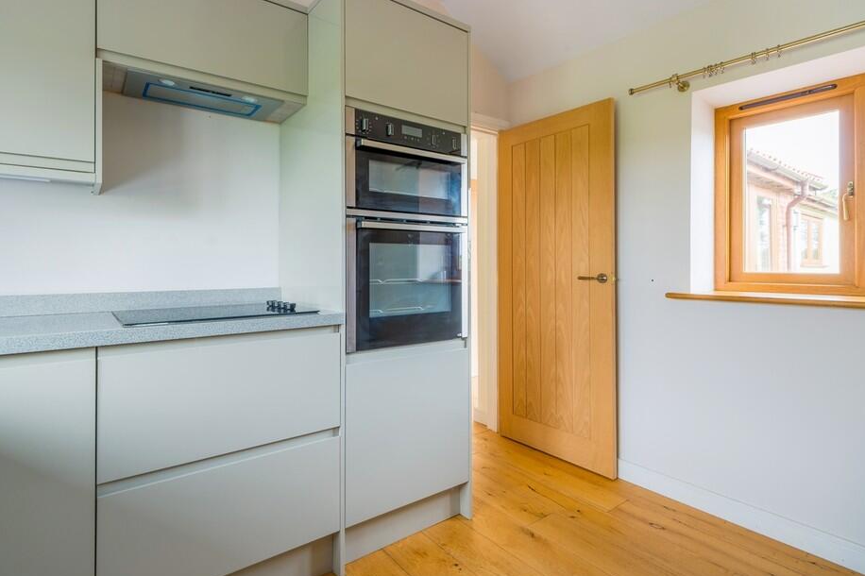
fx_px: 456
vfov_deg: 64.4
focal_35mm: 19
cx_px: 407
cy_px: 261
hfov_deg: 86.8
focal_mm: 11
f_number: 7.1
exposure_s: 1/15
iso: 160
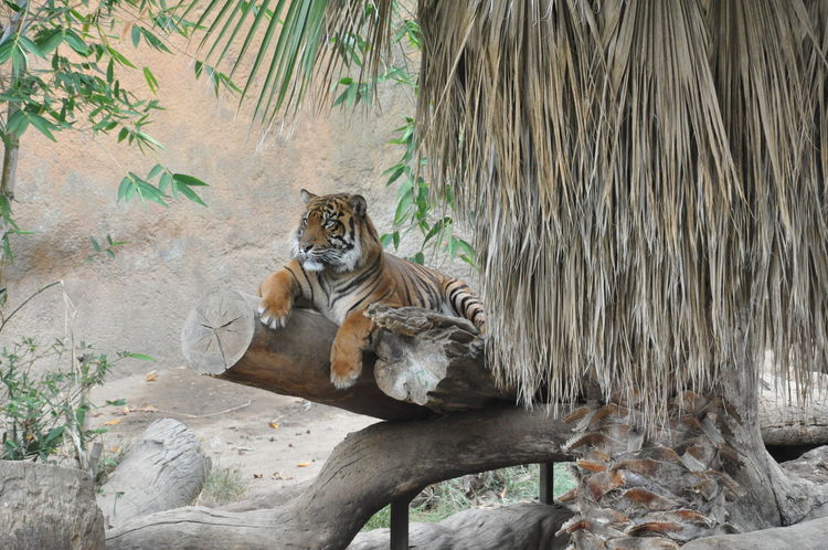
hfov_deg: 13.1
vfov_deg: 8.7
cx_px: 414
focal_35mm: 158
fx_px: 3618
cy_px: 275
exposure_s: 1/250
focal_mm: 105
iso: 2000
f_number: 8
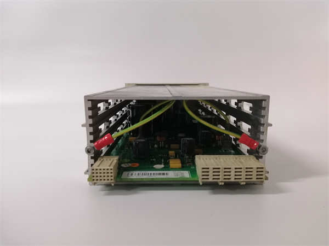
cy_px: 123
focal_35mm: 26
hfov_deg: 67.3
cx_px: 164
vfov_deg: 53.1
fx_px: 247
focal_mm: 3.81
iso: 200
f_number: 2.2
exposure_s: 1/33.3
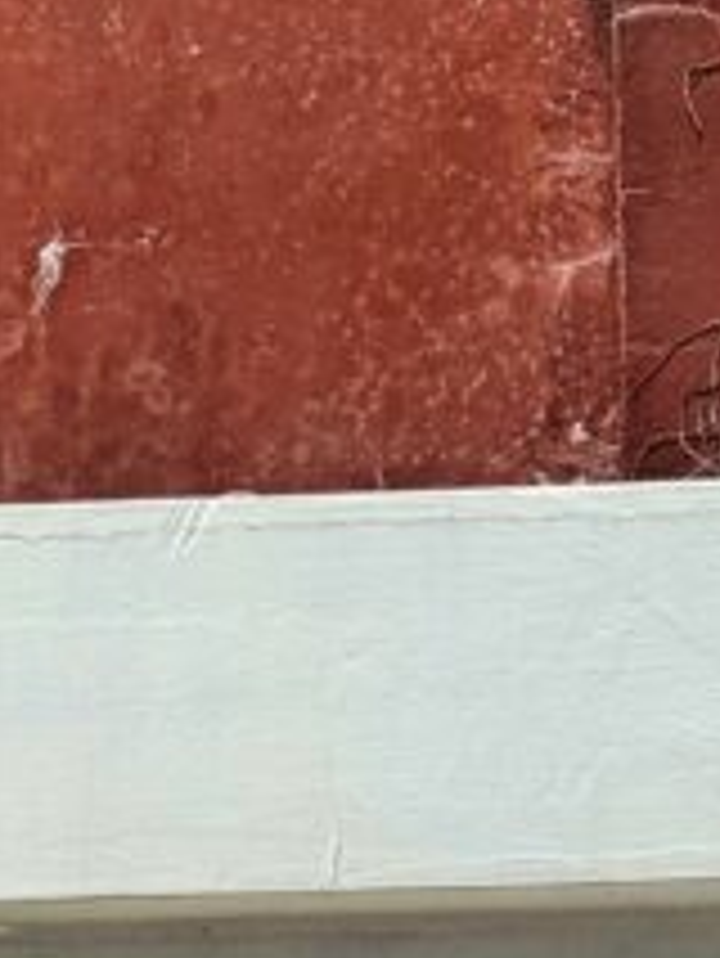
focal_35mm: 231
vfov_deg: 8.0
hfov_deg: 6.4
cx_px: -338
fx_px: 6400
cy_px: 2114
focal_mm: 6.86
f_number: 1.78
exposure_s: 1/7092
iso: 64
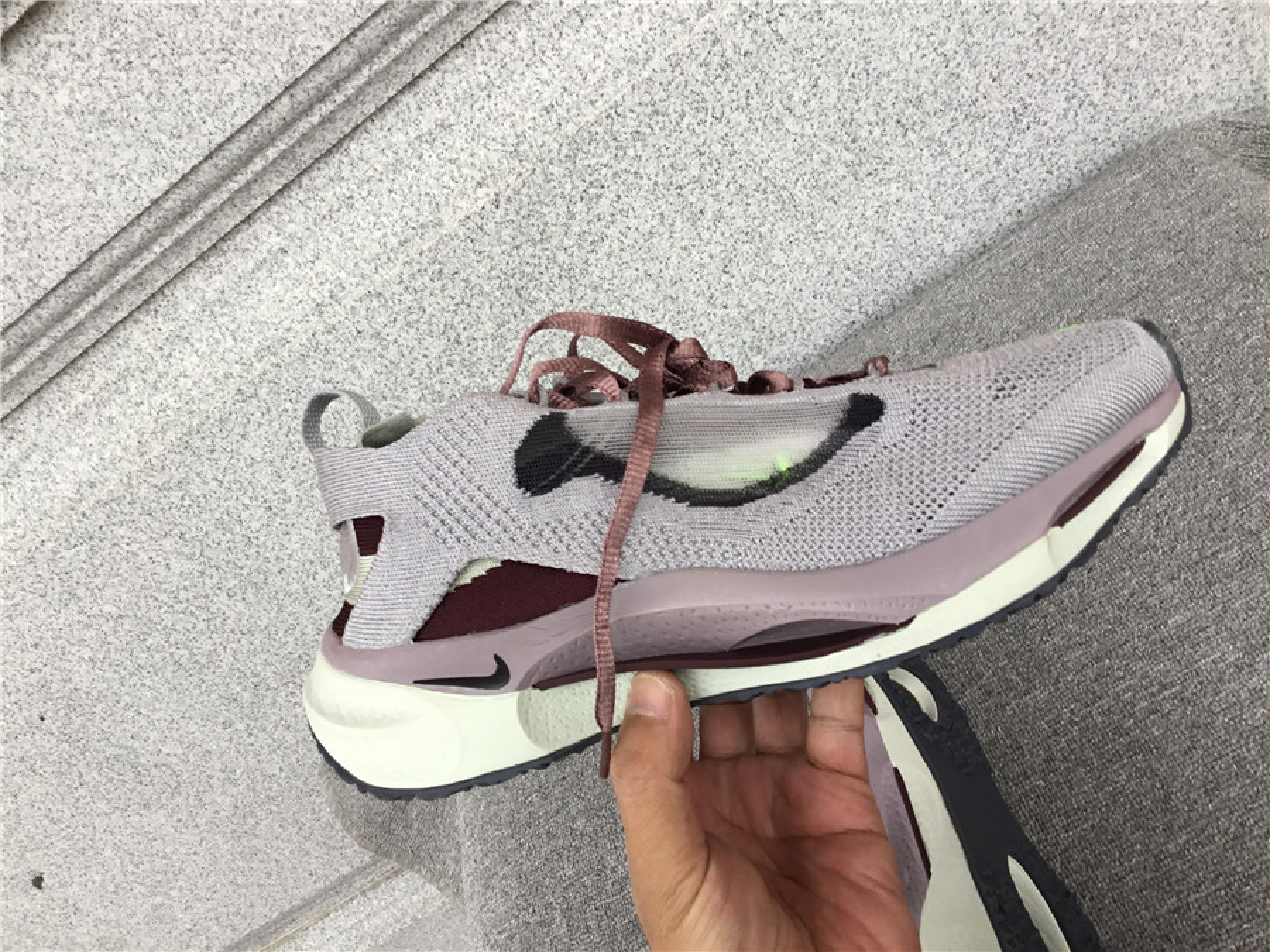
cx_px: 635
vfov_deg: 45.4
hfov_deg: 58.4
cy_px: 476
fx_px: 1137
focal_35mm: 31
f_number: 2.4
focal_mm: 3.3
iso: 50
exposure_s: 1/100
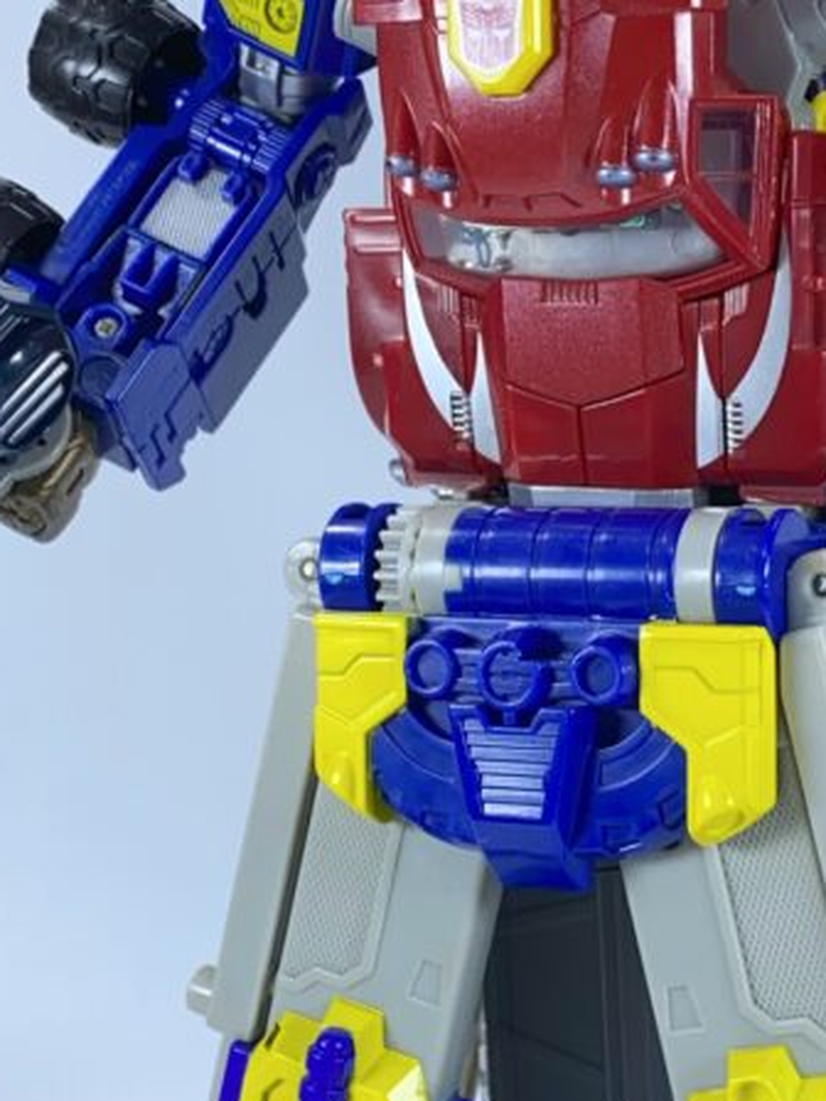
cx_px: 560
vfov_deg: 24.3
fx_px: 2545
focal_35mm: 80
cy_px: 705
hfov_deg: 18.4
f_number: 1.8
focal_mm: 4.25
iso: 32
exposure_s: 1/122
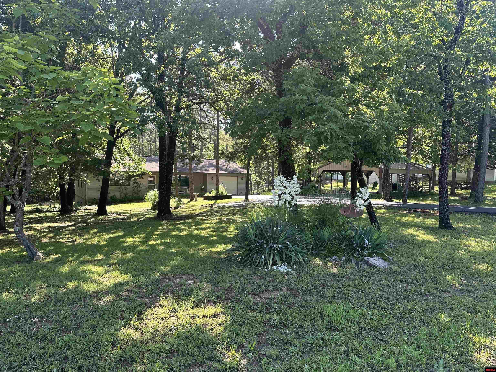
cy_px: 186
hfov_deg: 71.6
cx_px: 248
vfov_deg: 56.8
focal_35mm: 24
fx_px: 344
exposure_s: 1/380
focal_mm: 6.86
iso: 80
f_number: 1.78
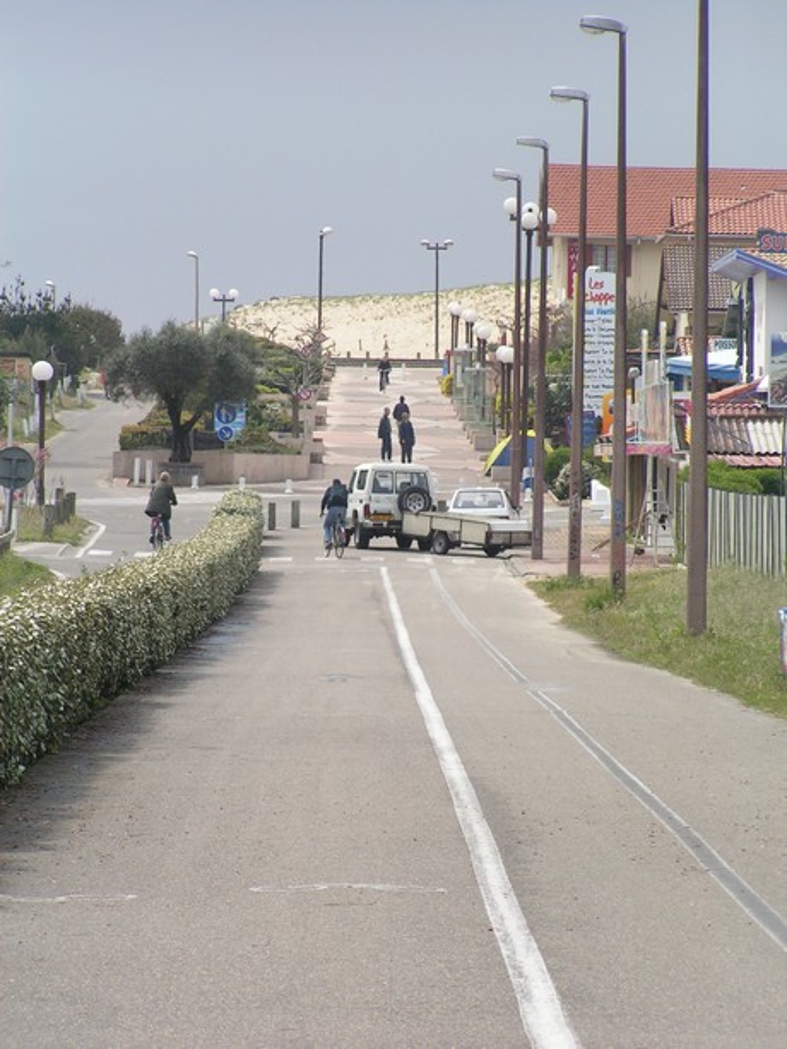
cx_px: 394
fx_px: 7848
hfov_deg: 5.7
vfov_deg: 7.6
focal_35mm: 259
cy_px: 524
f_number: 5
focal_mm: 39.6
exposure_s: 1/400
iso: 50
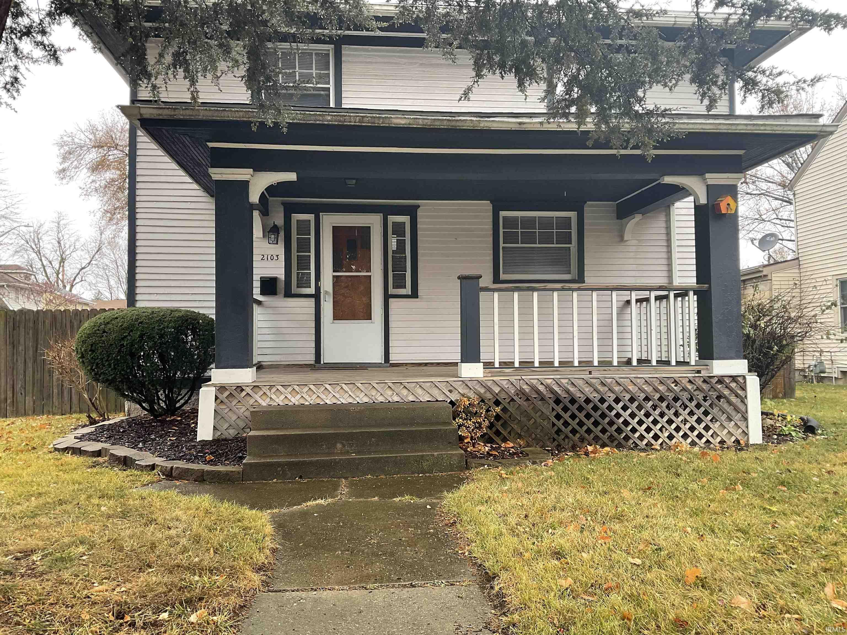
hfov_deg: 61.7
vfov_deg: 48.2
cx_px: 424
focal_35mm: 29
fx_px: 710
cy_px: 318
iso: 32
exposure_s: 1/122
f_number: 1.8
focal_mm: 3
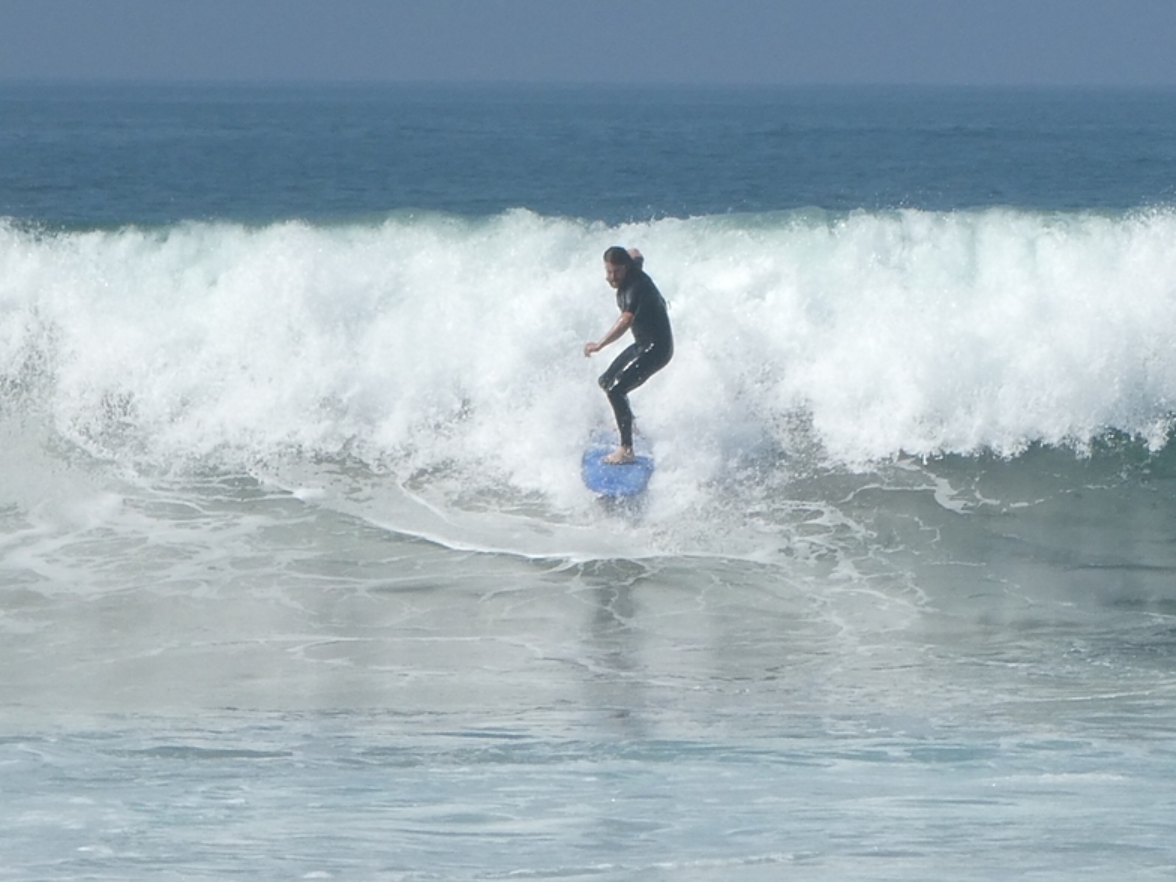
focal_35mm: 200
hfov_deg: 9.9
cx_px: 588
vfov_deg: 7.4
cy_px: 441
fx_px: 6795
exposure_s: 1/640
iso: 80
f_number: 5.6
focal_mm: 35.8
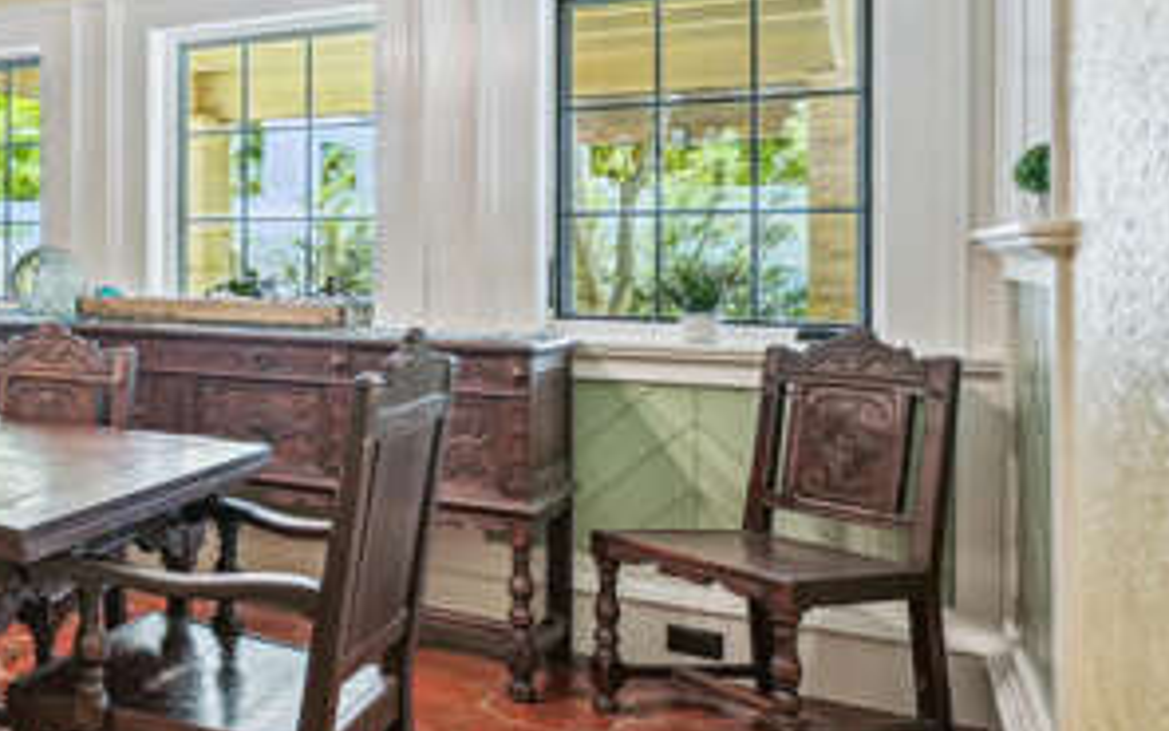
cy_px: 338
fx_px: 1179
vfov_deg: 34.4
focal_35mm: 37
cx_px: -245
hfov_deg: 38.4
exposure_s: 1/3.33
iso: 100
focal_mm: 14
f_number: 8
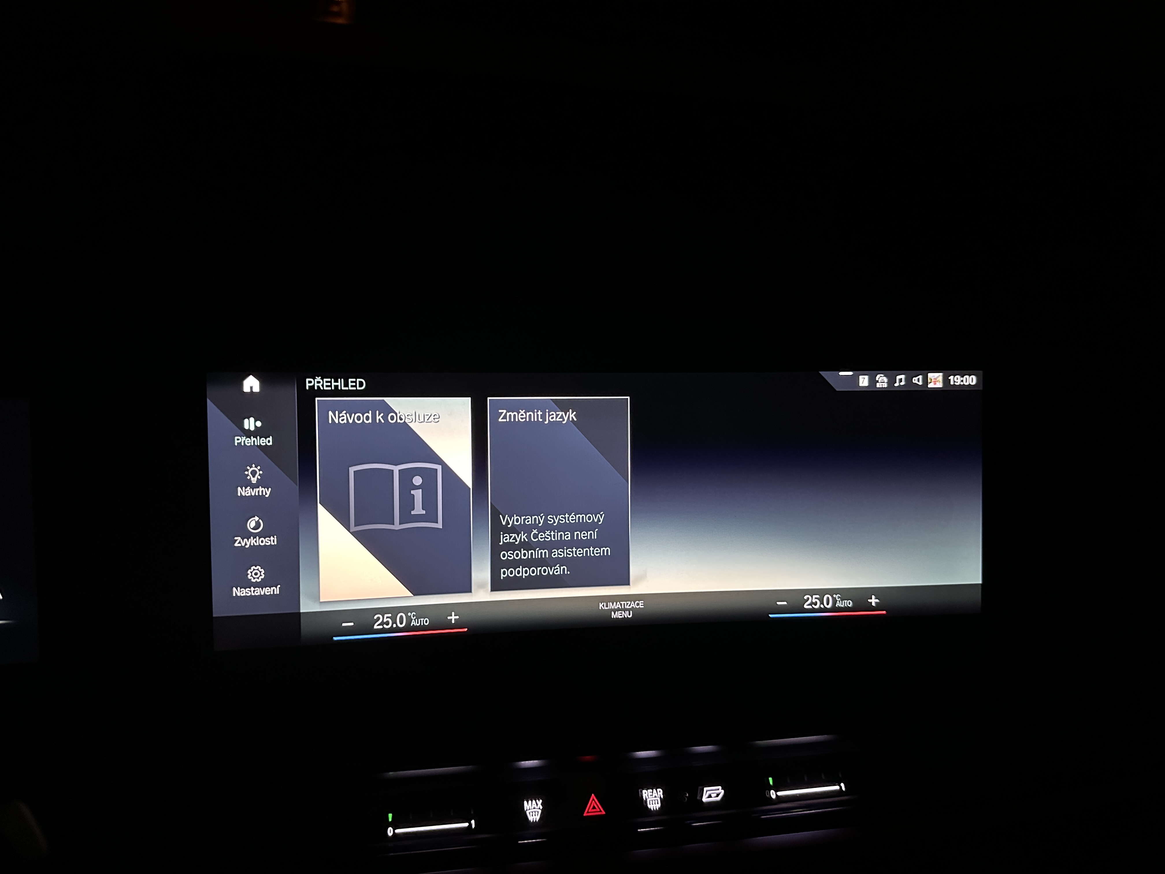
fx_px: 808
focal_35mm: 24
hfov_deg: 71.6
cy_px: 437
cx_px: 582
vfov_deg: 56.8
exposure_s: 1/38
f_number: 1.78
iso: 800
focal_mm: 6.86
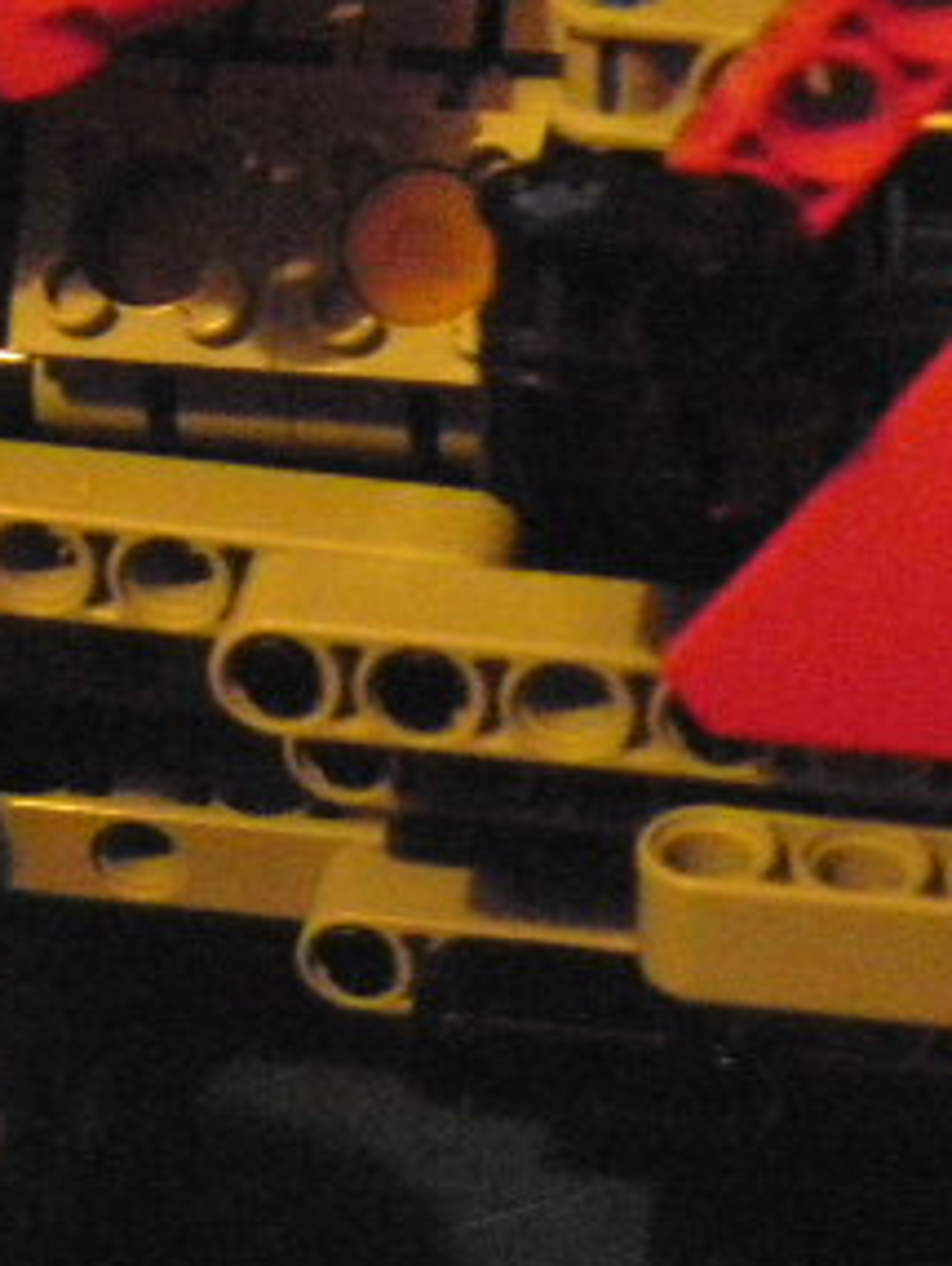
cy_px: 266
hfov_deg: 14.1
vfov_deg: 18.5
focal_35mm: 105
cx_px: 226
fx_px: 3845
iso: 1600
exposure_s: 1/8
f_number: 3.4
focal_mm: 8.3
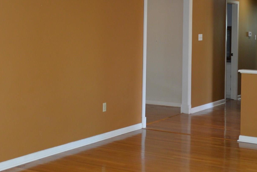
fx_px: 485
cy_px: 23
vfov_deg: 19.7
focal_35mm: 68
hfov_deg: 29.6
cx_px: 117
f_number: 4
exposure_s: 1/80
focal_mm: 18
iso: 400
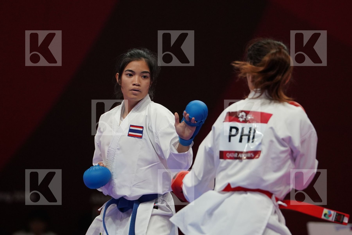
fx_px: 4106
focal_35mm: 420
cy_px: 118
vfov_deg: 3.3
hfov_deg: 4.9
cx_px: 176
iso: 2500
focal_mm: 280
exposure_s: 1/1000
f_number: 4
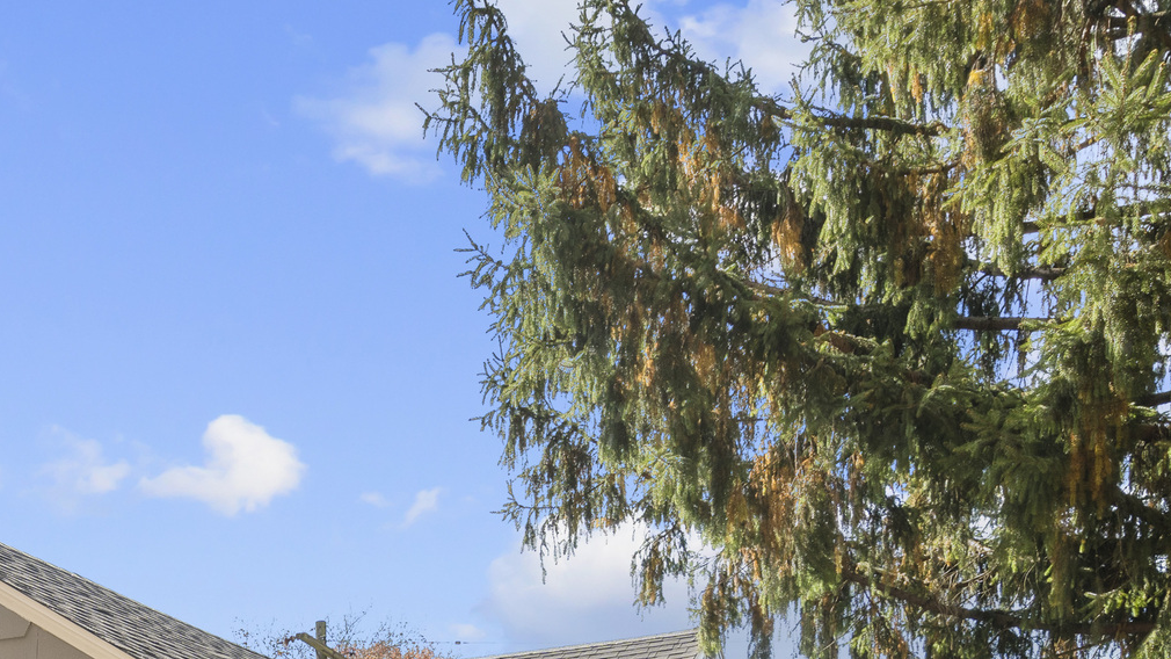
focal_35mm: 51
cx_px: 128
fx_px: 1583
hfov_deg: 38.0
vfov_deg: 19.7
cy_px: 1049
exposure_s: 1/30
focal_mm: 16
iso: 200
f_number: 9
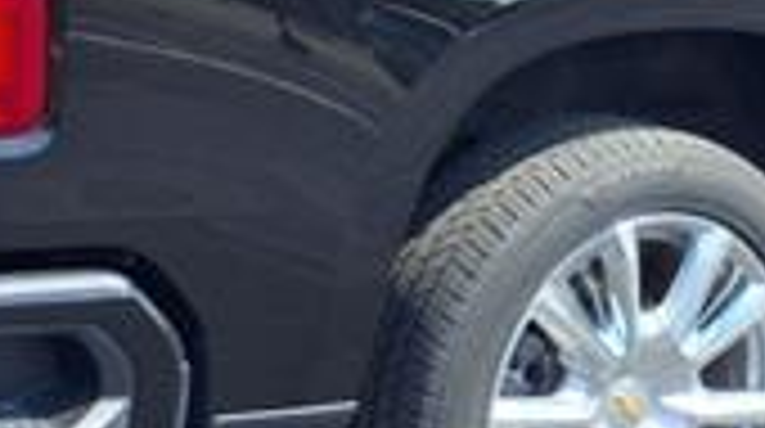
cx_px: 662
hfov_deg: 19.0
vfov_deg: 10.8
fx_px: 2248
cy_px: 36
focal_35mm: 111
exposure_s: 1/1250
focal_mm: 3.58
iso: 40
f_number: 1.9
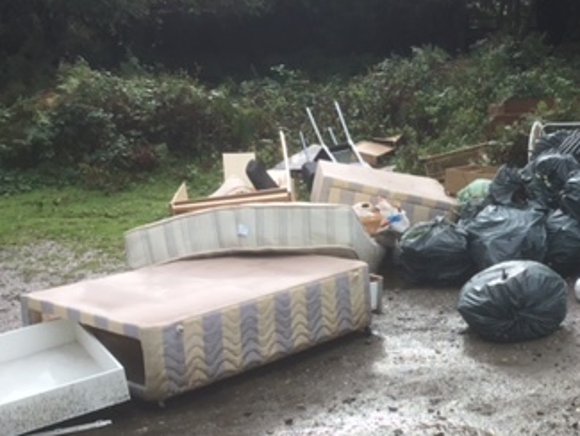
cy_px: 261
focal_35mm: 61
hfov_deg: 31.1
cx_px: 435
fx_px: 1022
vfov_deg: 24.0
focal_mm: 3.3
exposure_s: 1/570
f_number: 2.4
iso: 25
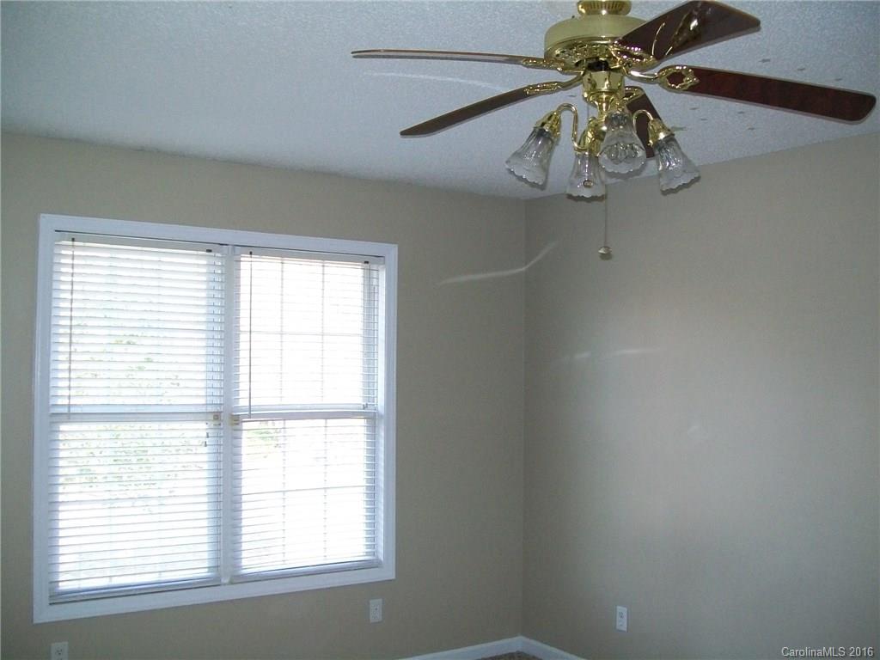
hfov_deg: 51.4
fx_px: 915
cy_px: 330
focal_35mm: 36
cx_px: 440
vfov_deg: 39.7
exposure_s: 1/60
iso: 160
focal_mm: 6
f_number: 2.7
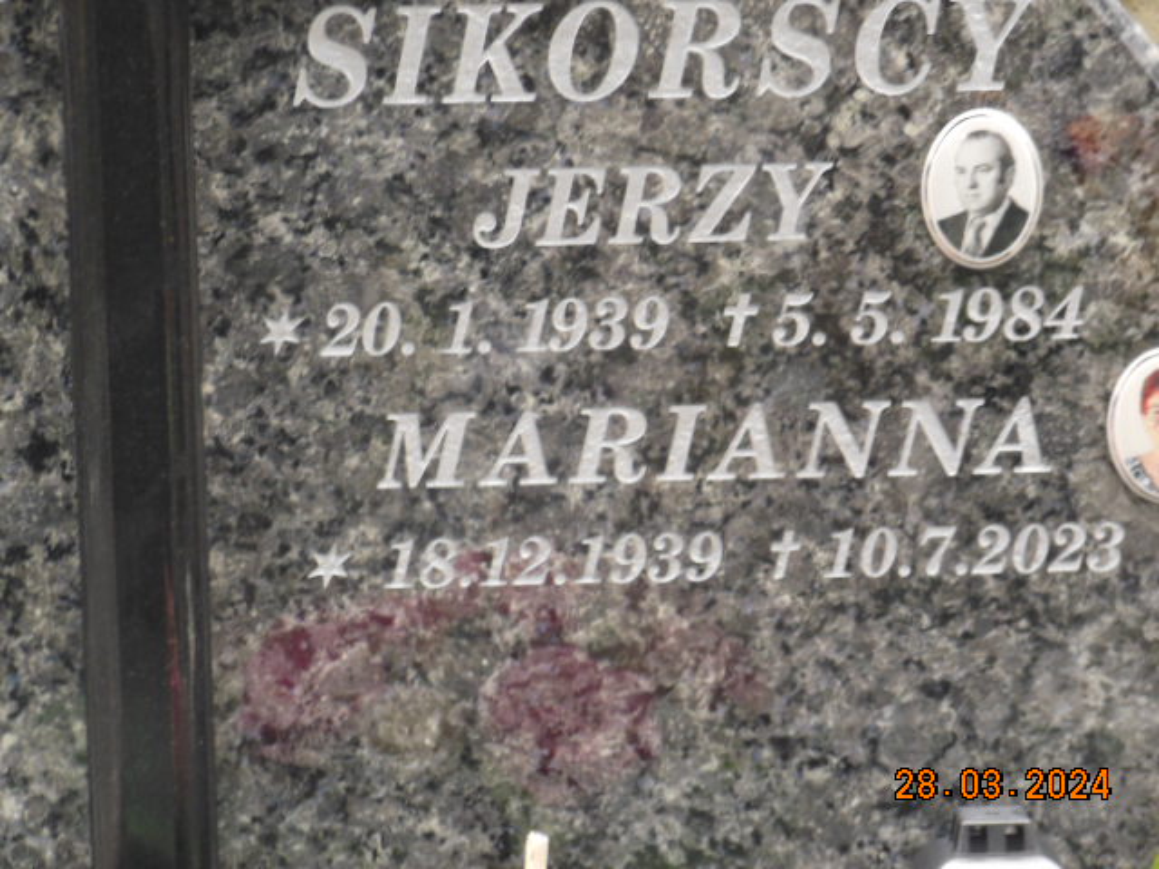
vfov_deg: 8.9
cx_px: 580
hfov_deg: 11.8
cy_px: 434
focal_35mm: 167
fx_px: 5591
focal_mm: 29.8
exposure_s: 1/60
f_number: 5.4
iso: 200
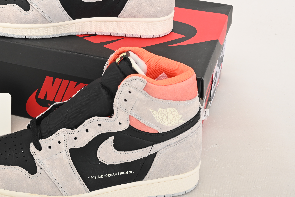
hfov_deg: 26.4
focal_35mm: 76
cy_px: 46
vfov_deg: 17.8
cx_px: 83
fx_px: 623
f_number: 11
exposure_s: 1/200
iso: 100
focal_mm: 42
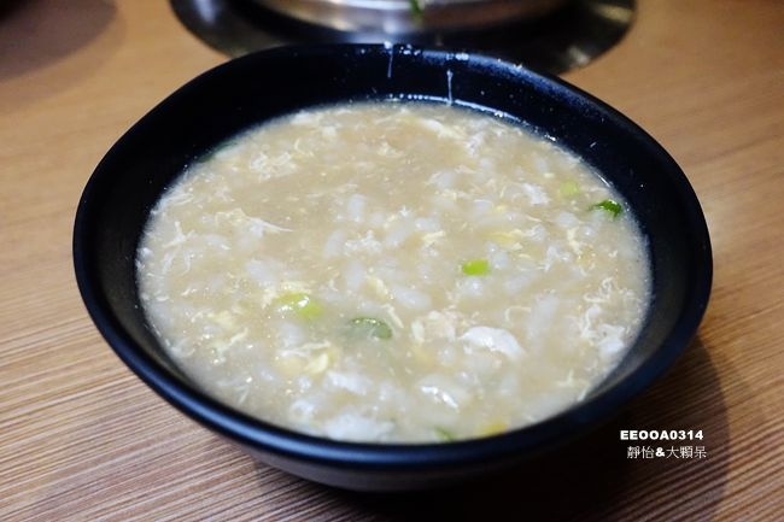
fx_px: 718
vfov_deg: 39.9
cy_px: 261
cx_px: 392
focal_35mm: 33
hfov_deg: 57.2
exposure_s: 1/640
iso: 3200
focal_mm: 12.06
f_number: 4
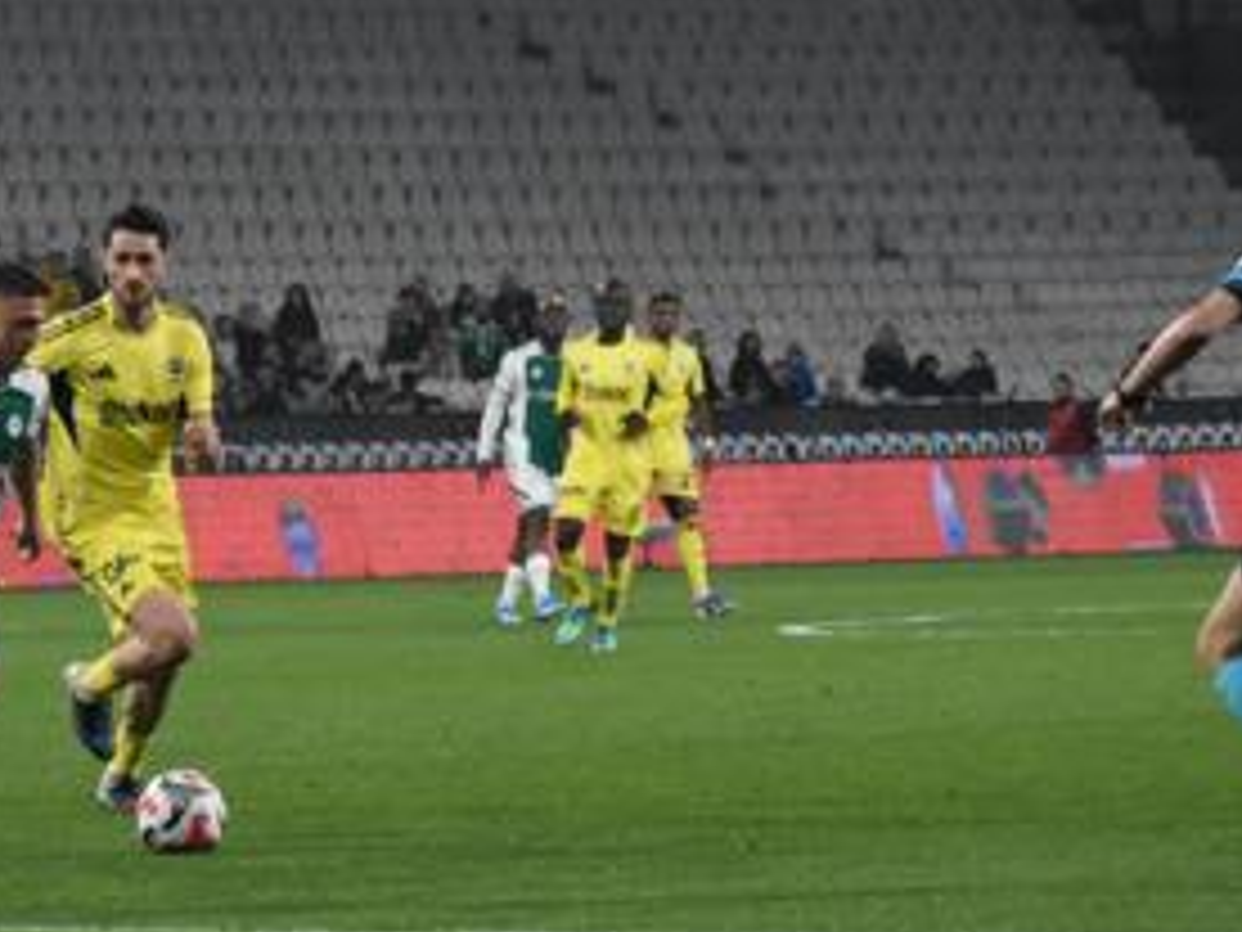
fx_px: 12304
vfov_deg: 4.3
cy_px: 639
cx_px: 70
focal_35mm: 343
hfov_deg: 5.8
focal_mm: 125
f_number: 5.6
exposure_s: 1/800
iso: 3200
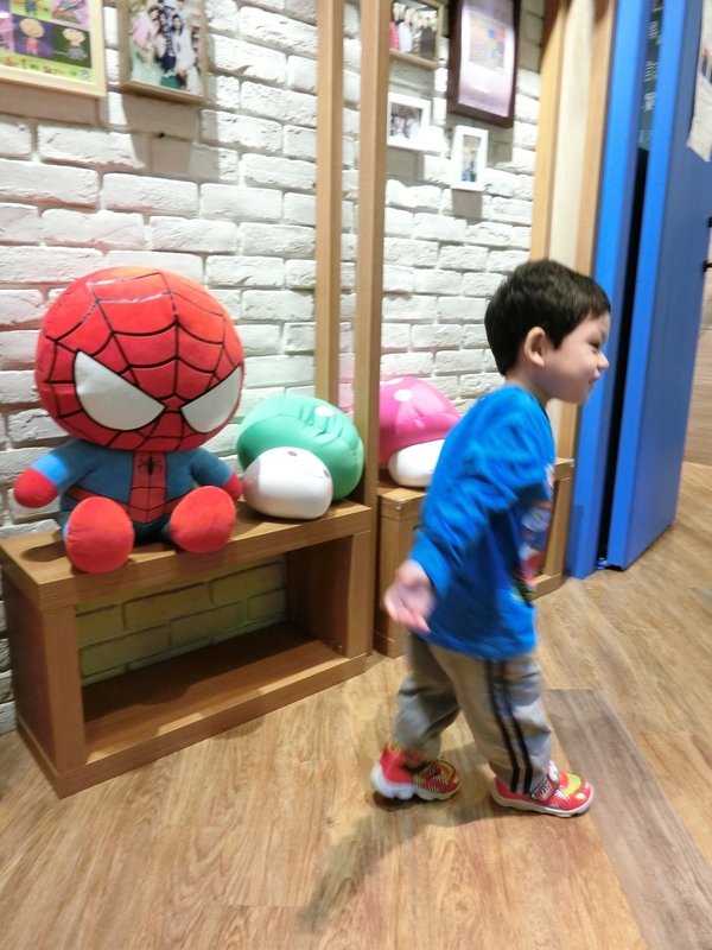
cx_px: 356
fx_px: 686
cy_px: 475
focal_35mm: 25
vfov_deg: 69.4
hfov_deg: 54.9
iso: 800
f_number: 2.8
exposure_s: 1/30
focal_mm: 5.4
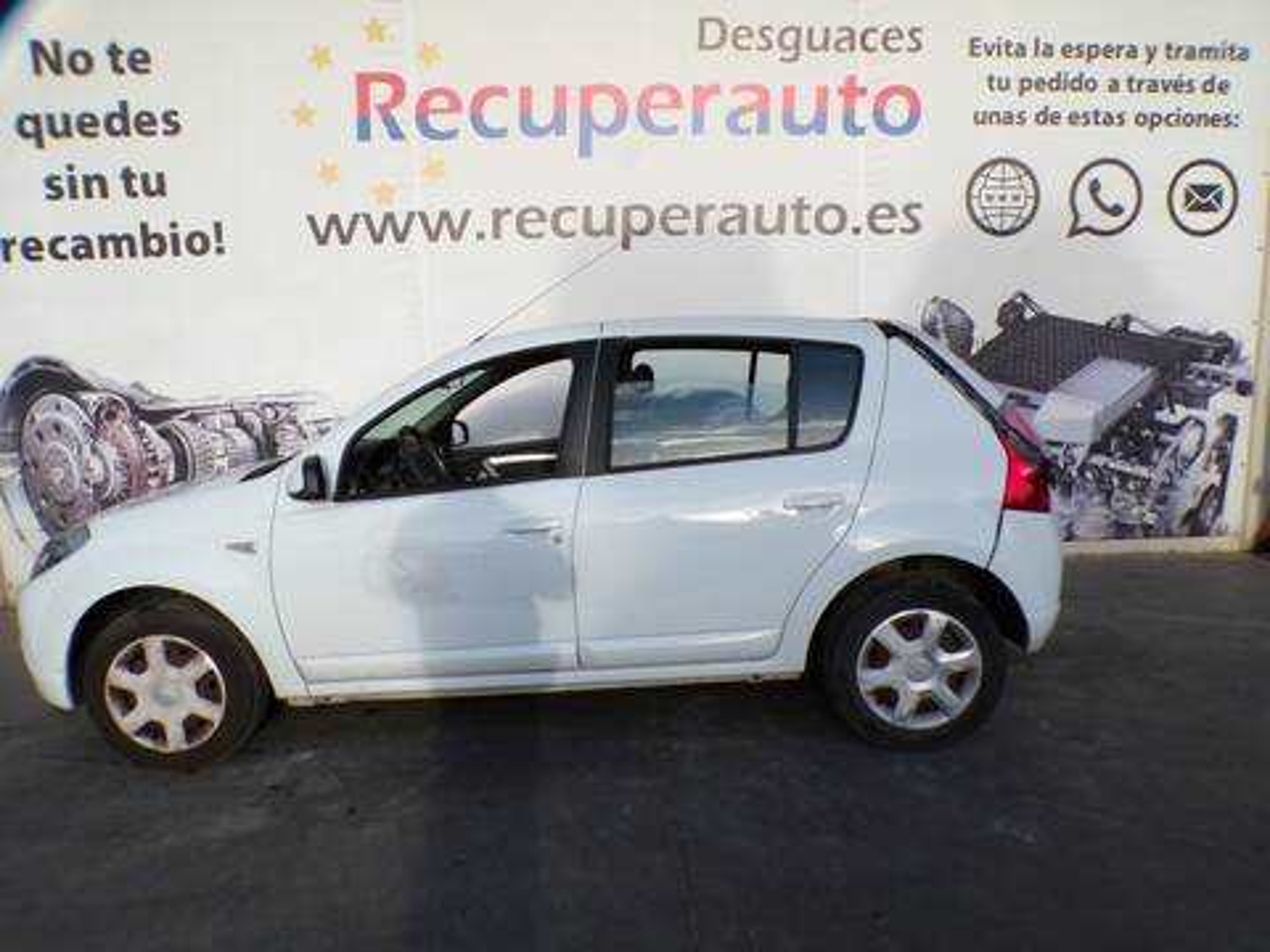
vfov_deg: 56.8
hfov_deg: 71.6
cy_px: 476
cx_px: 635
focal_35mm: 24
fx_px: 881
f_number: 5.8
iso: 100
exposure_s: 1/200
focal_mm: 4.3
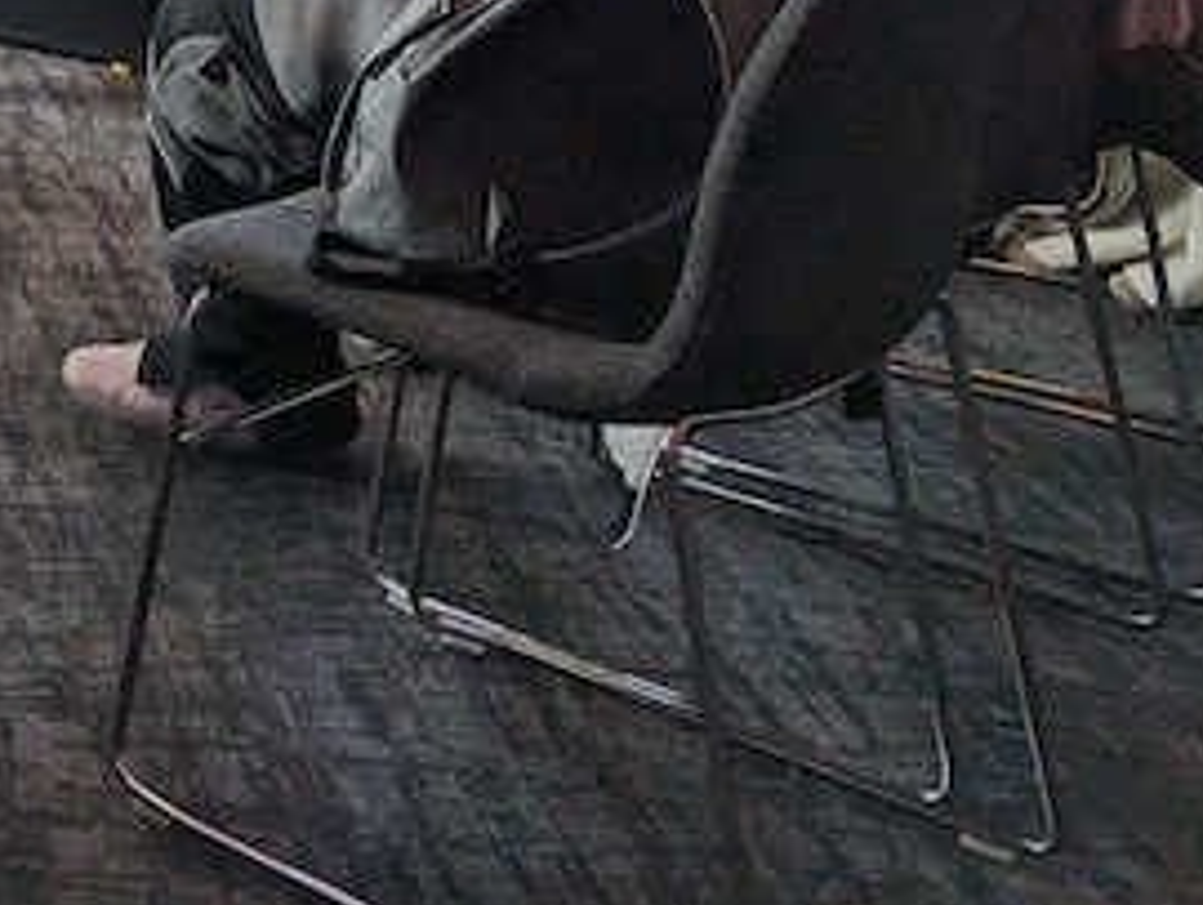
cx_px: -544
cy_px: -428
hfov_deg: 22.9
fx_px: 2470
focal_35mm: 71
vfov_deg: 18.5
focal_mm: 6.81
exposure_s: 1/236
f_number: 1.85
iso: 94
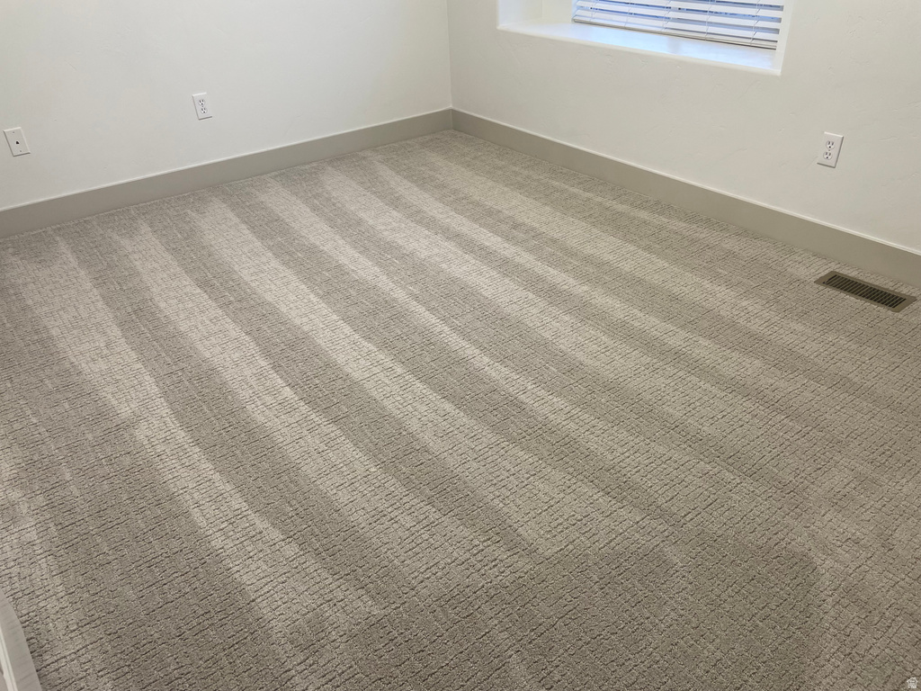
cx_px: 460
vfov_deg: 53.1
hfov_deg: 67.3
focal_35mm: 26
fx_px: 692
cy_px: 346
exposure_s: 1/60
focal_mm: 4.2
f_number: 1.6
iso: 64
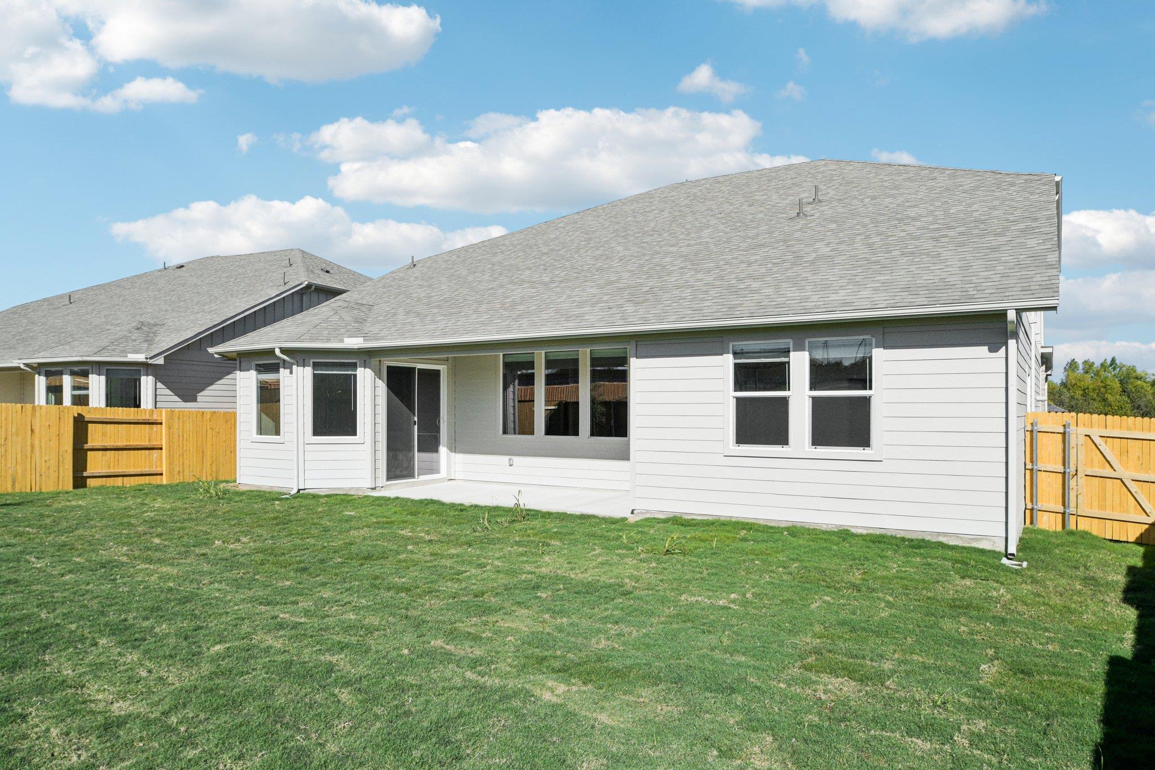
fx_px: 706
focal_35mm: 22
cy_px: 385
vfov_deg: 57.2
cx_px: 578
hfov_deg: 78.6
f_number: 8
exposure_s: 1/1250
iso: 400
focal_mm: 15
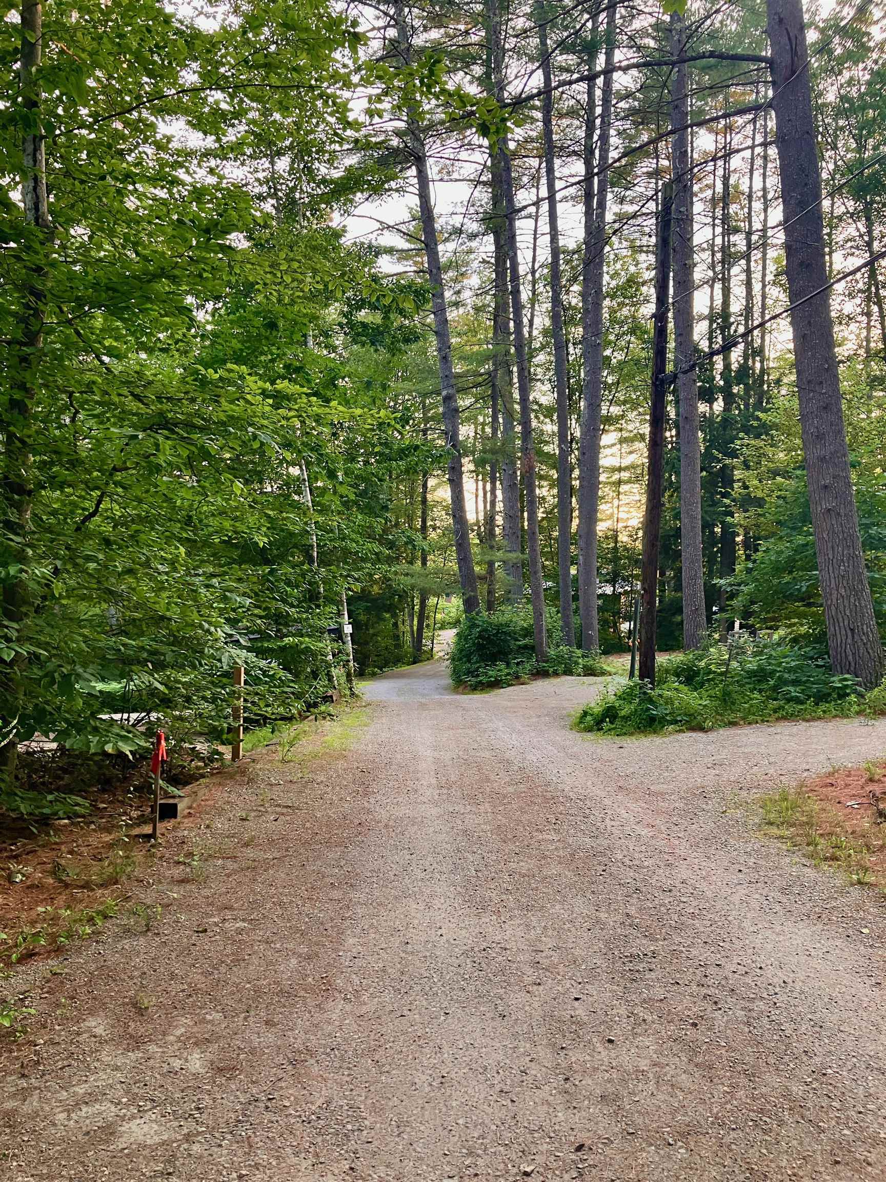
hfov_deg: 49.7
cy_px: 591
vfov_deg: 63.4
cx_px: 443
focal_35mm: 28
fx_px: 956
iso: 80
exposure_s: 1/60
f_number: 1.8
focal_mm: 3.99
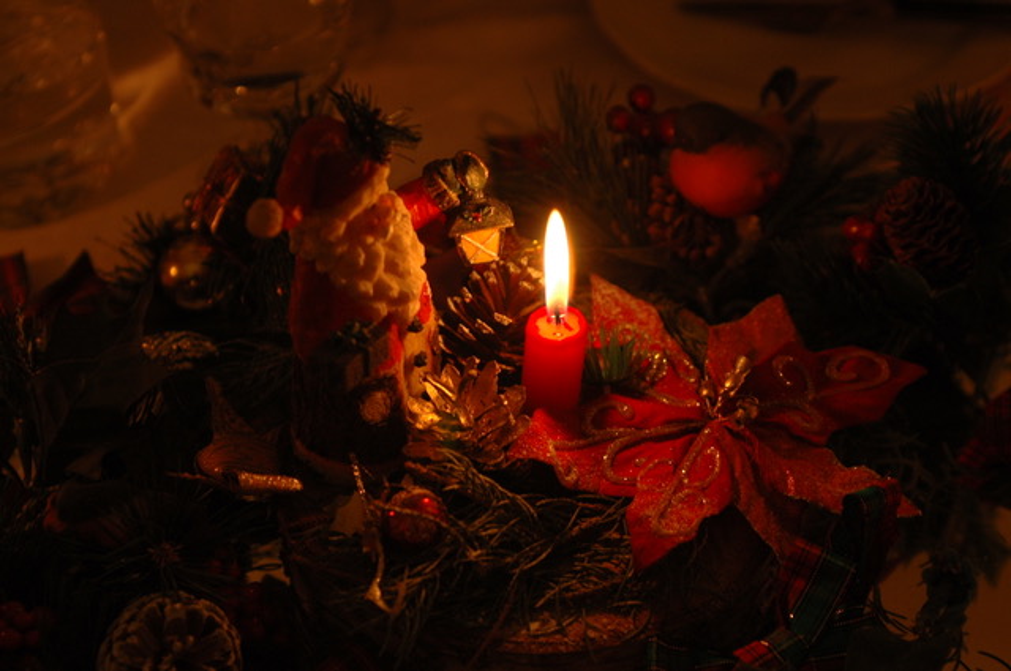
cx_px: 506
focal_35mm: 87
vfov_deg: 15.7
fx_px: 2440
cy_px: 336
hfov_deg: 23.4
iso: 200
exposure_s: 1/40
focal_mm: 58
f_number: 3.2
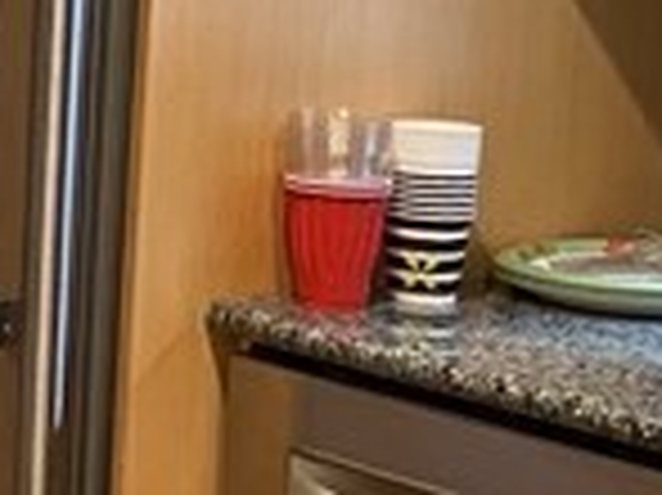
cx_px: -545
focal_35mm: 181
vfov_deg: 8.2
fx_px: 3459
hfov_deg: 10.3
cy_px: 212
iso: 320
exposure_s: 1/60
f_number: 1.8
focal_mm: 4.25
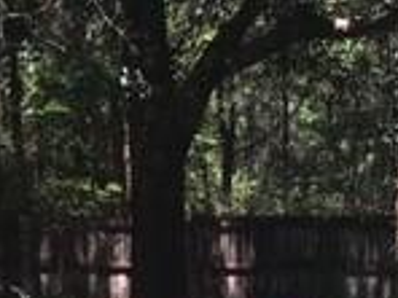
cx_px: 126
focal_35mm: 125
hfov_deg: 15.7
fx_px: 1437
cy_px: 381
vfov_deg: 11.6
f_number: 2.2
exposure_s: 1/342
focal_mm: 4.15
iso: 25
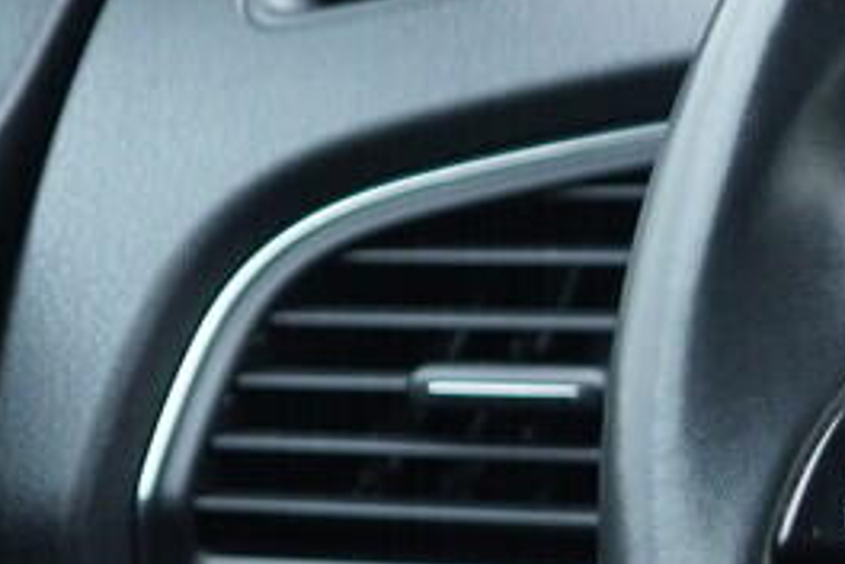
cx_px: 1735
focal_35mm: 196
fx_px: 4600
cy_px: 551
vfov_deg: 7.0
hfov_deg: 9.7
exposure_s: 1/40
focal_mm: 24
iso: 320
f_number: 2.8
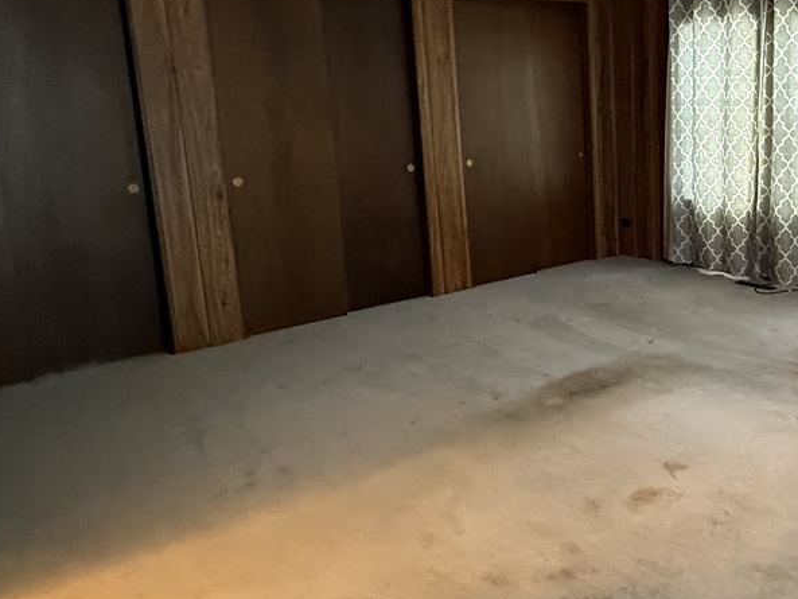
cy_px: 233
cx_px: 702
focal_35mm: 34
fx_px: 784
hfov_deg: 48.8
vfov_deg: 41.6
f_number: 2.2
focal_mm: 2.22
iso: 800
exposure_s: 1/60
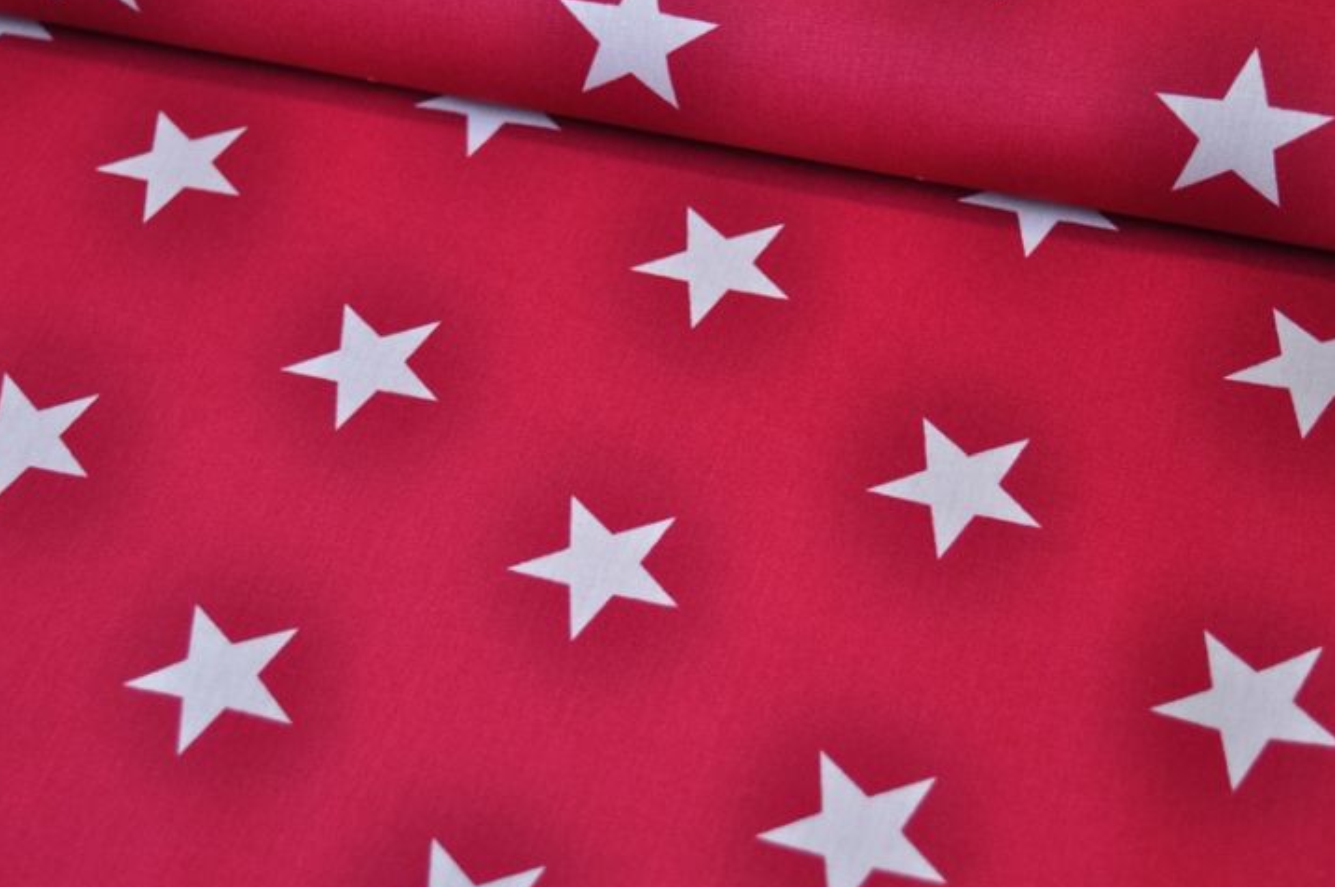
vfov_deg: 20.3
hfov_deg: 30.1
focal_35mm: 67
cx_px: 636
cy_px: 456
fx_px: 2482
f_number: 4.8
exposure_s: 1/80
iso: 400
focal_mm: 40
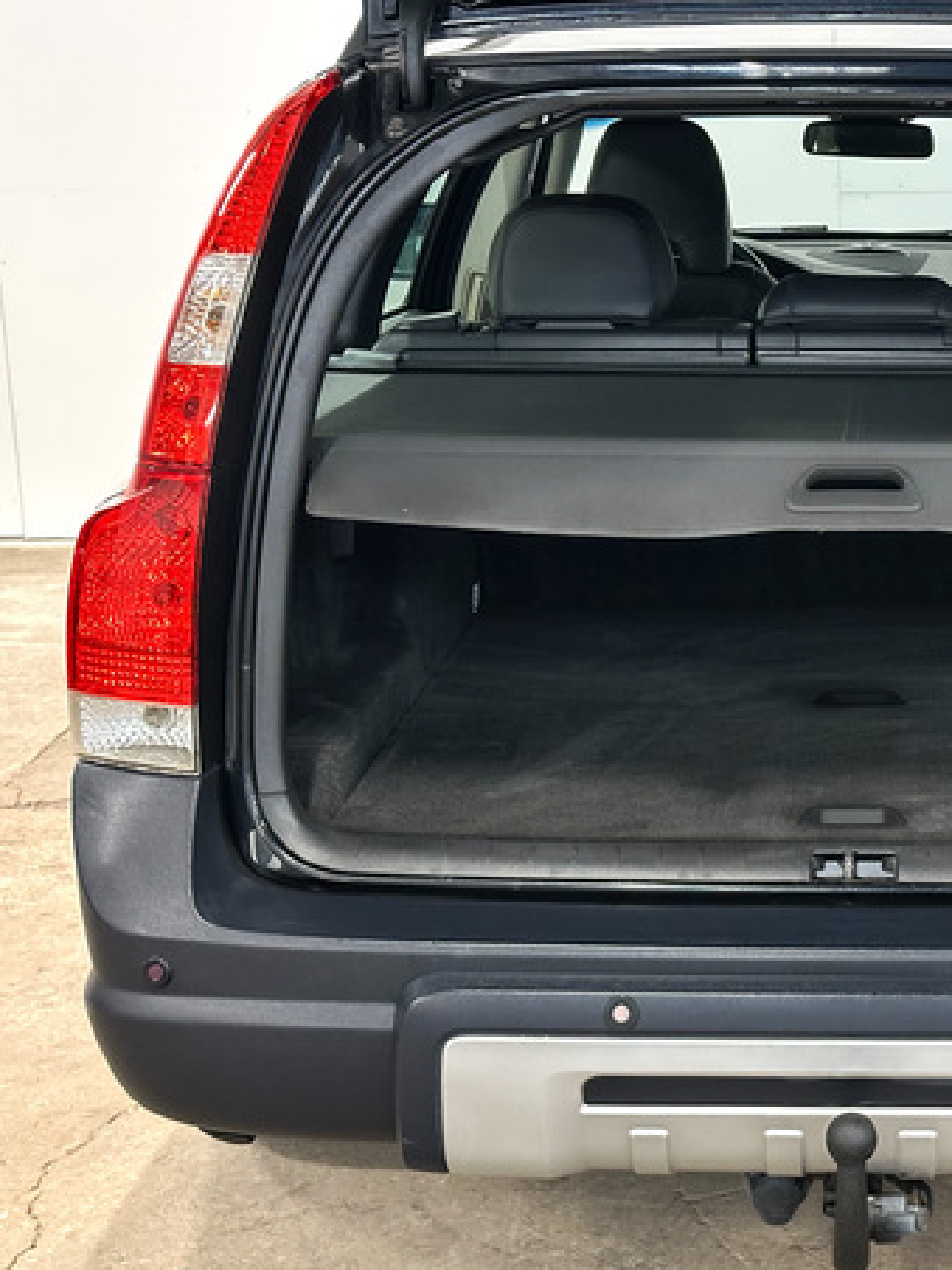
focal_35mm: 69
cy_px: 632
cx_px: 865
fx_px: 2530
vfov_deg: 28.2
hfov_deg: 20.8
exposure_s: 1/35
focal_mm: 6.86
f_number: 1.8
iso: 500
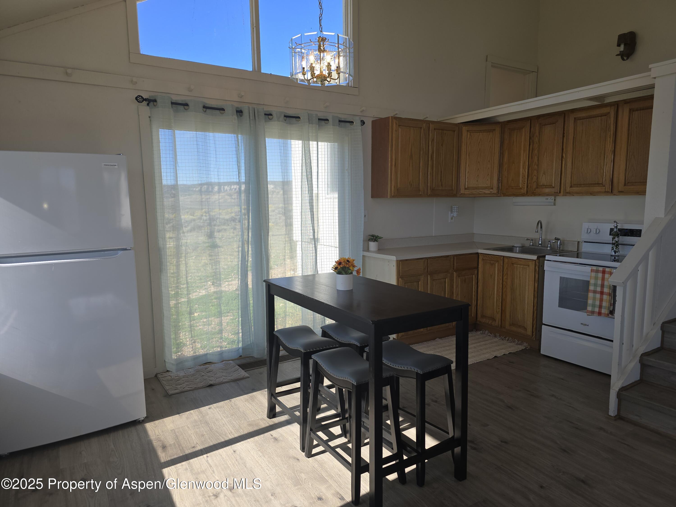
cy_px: 254
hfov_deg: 73.9
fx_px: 449
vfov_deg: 58.9
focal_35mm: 23
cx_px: 338
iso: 12
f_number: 1.7
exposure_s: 1/241
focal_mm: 6.3
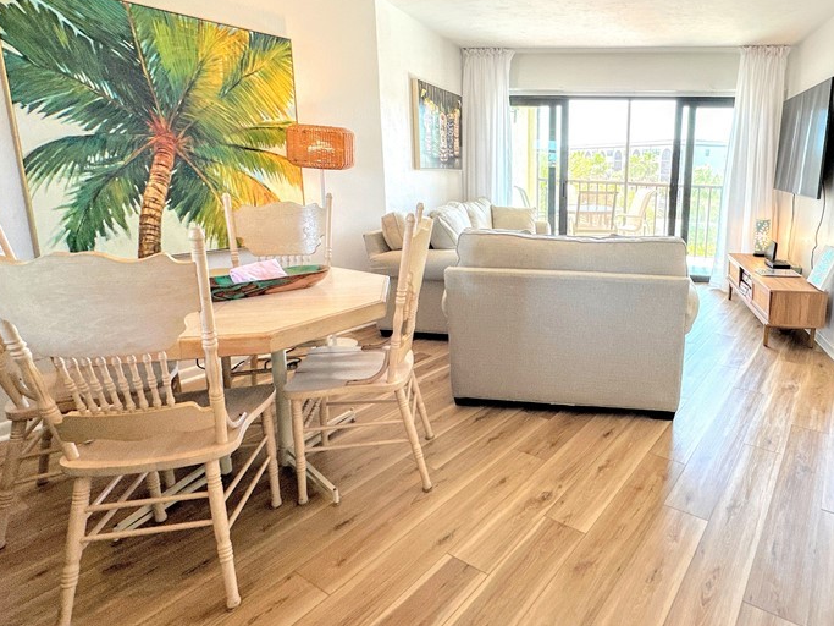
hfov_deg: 75.7
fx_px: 506
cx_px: 576
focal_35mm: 21
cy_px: 265
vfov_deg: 63.1
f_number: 2.2
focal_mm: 2.22
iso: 100
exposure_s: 1/120
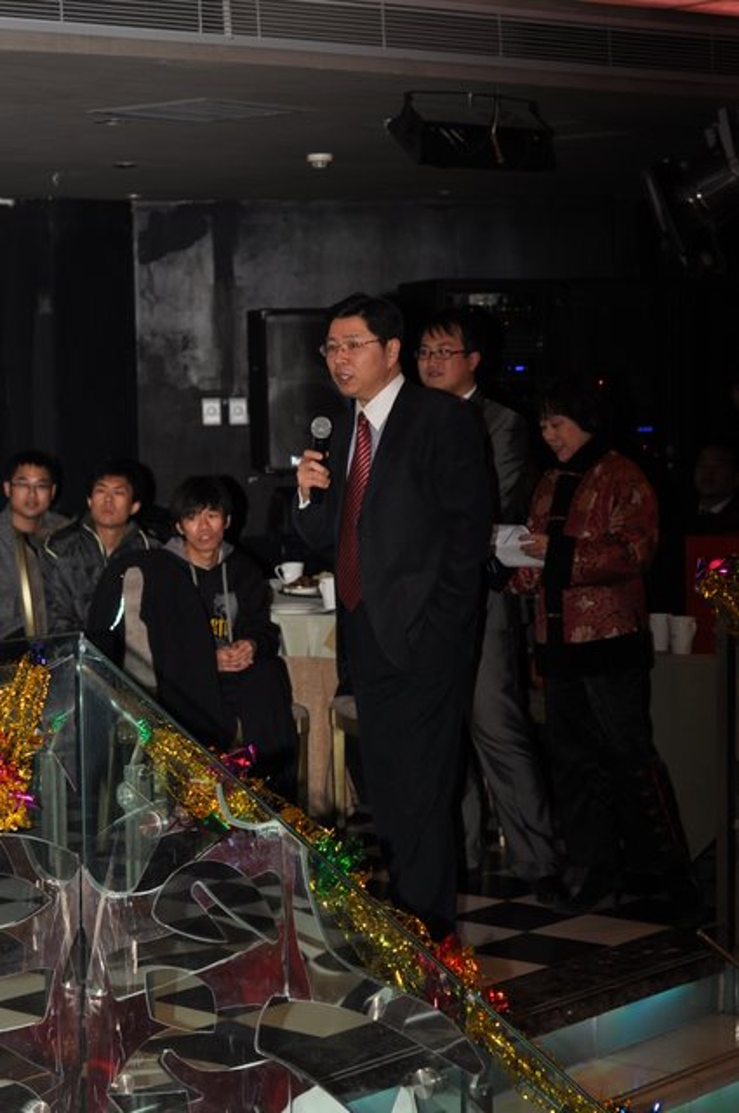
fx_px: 2315
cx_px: 370
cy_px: 556
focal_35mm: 75
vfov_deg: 27.0
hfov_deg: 18.1
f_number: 4
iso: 400
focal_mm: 50
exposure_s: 1/250
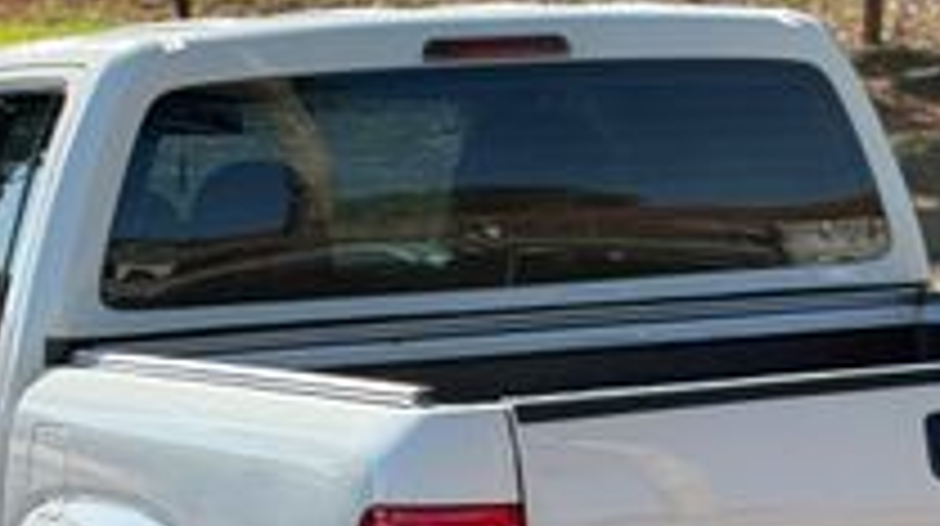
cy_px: 459
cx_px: 544
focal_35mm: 118
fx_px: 2938
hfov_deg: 18.2
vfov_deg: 10.2
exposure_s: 1/2667
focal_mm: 6.76
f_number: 1.78
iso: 80
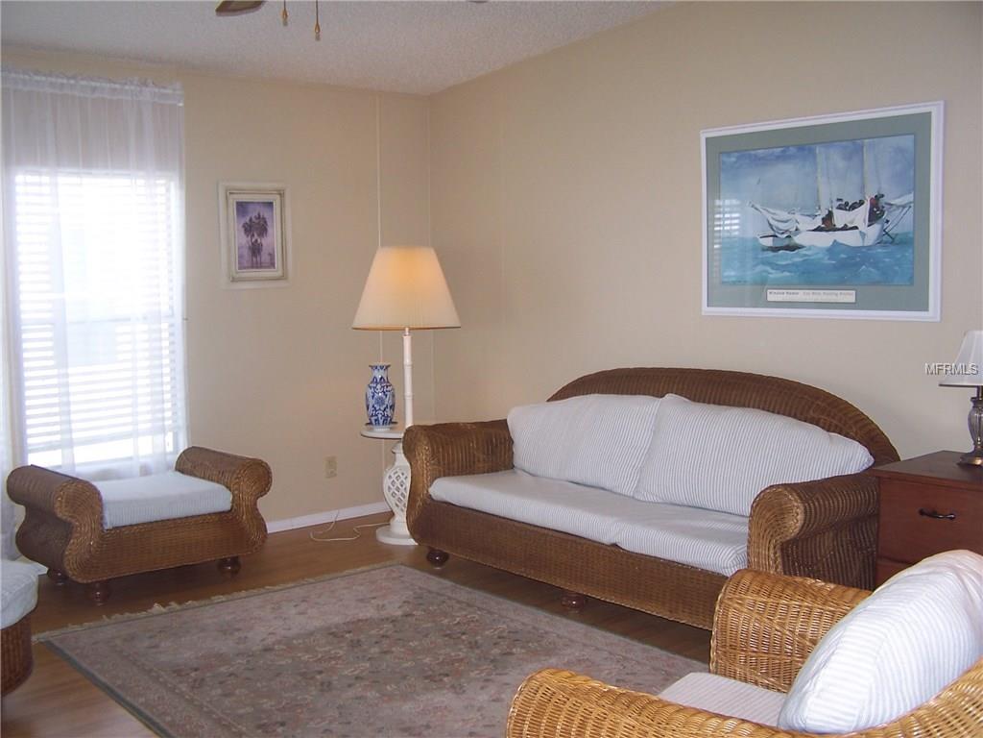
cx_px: 492
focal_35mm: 38
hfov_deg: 49.0
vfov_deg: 37.7
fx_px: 1079
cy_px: 369
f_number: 2.8
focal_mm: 6.3
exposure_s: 1/60
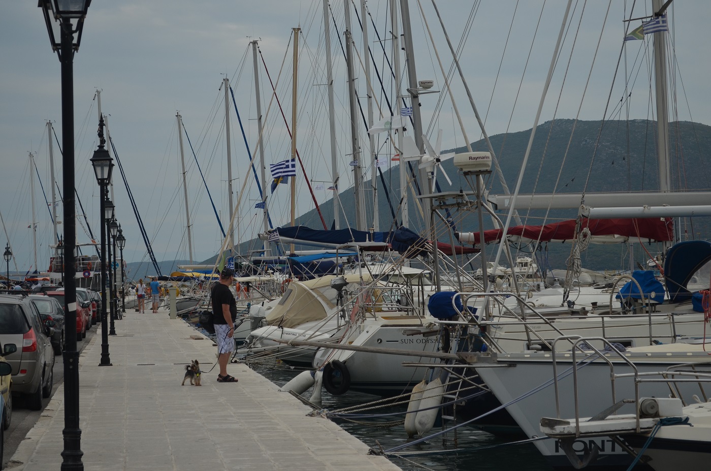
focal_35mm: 82
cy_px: 236
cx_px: 356
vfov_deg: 16.5
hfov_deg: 24.7
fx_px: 1626
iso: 250
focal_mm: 55
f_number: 5.6
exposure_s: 1/750
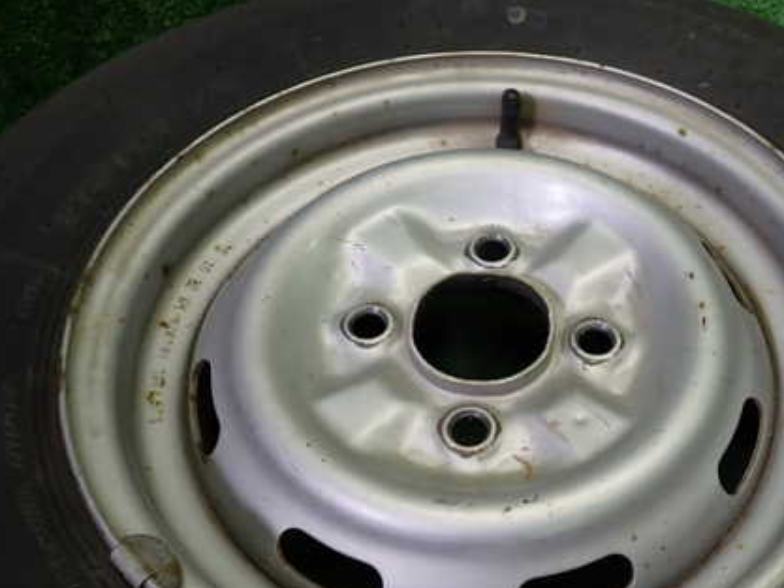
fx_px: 816
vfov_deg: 39.4
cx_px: 510
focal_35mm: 36
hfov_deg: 50.6
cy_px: 376
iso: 100
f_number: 2
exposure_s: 1/60
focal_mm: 4.5
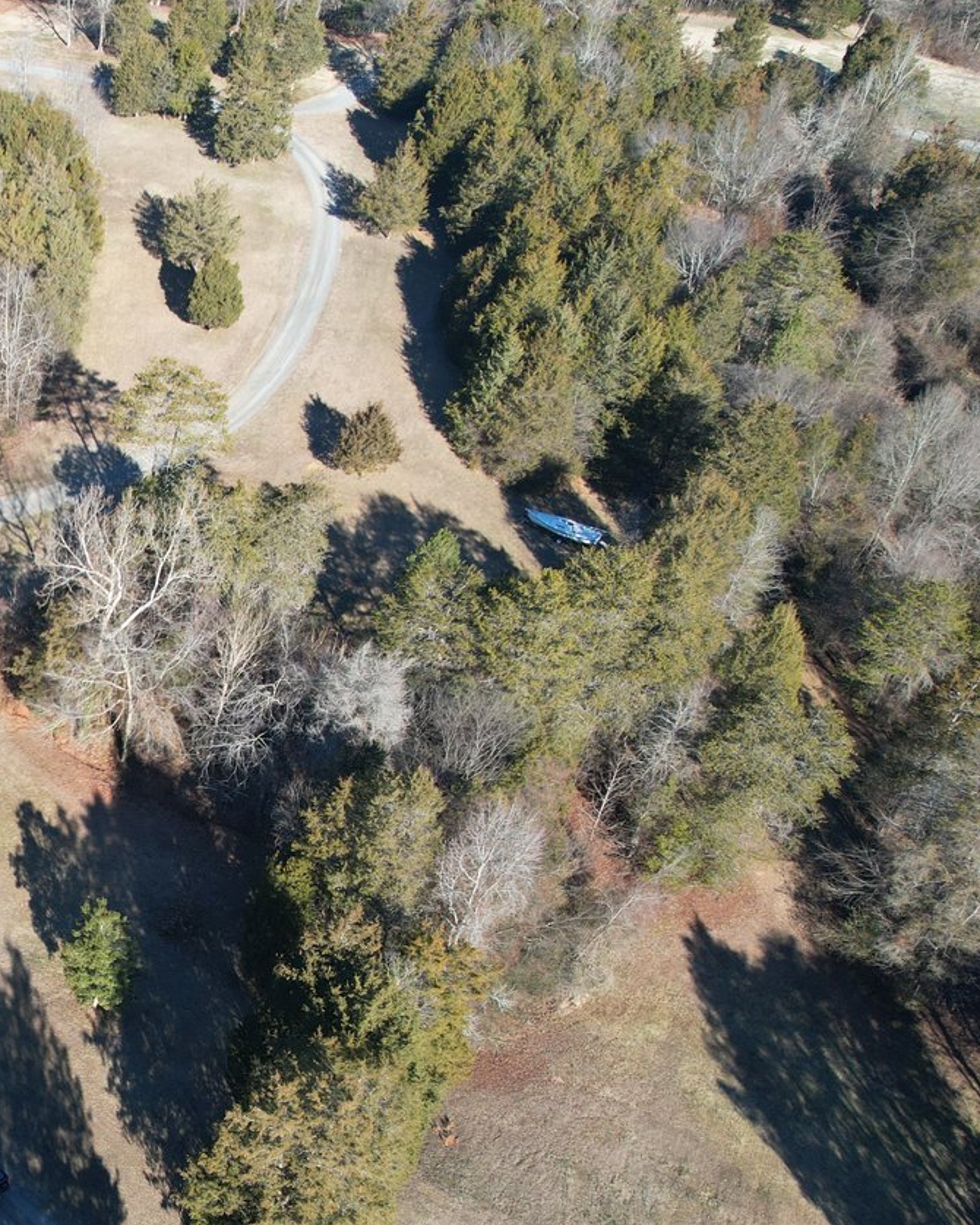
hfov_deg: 31.4
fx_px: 1522
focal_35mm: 42
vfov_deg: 43.4
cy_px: 787
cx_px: -118
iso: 120
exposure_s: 1/800
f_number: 2.8
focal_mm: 8.38
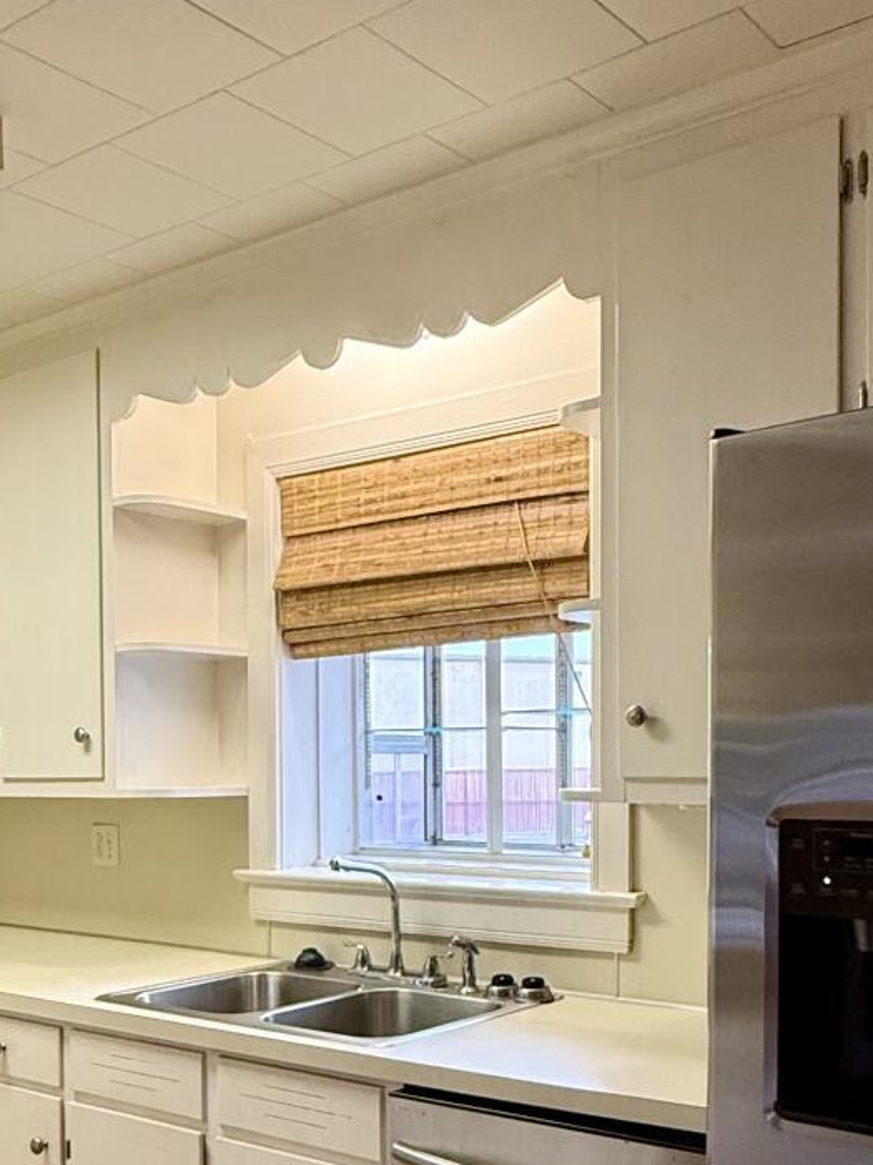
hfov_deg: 35.8
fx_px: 1345
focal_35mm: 40
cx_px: 539
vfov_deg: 45.7
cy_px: 819
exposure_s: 1/120
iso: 250
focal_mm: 2.22
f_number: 2.2
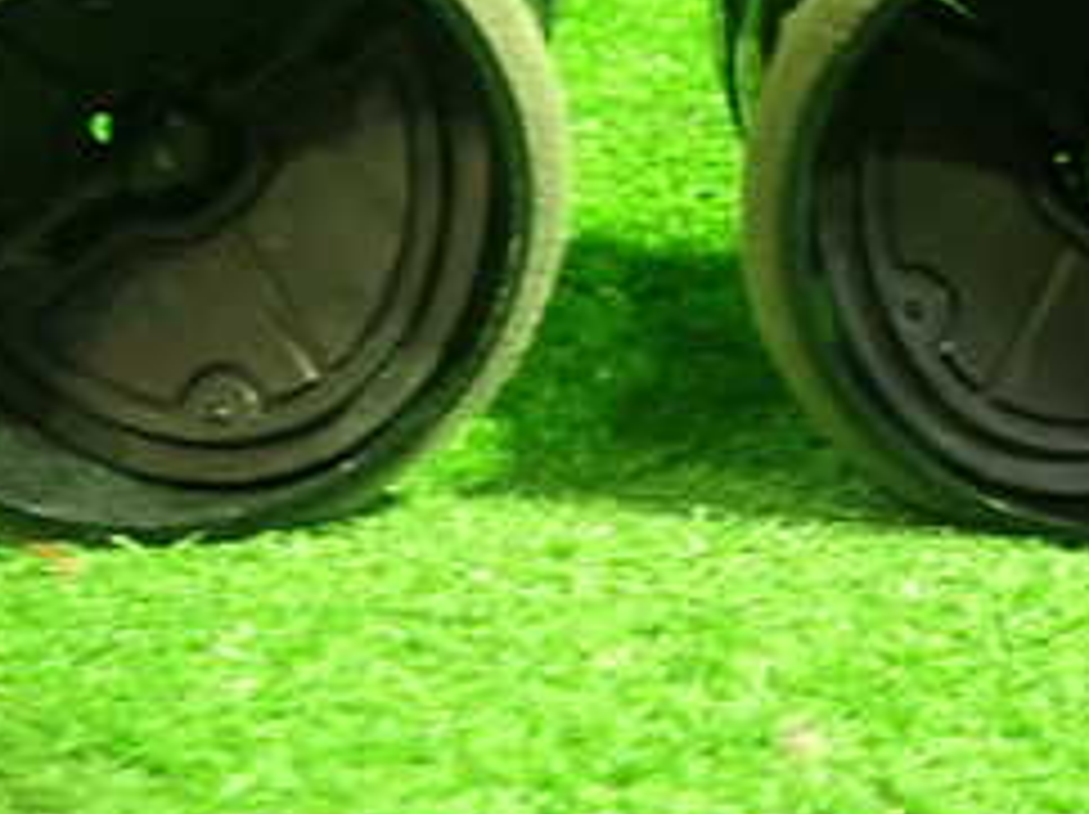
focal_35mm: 62
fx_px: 1949
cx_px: 670
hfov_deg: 31.1
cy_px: 202
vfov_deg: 23.4
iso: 640
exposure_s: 1/30
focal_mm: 4.5
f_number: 2
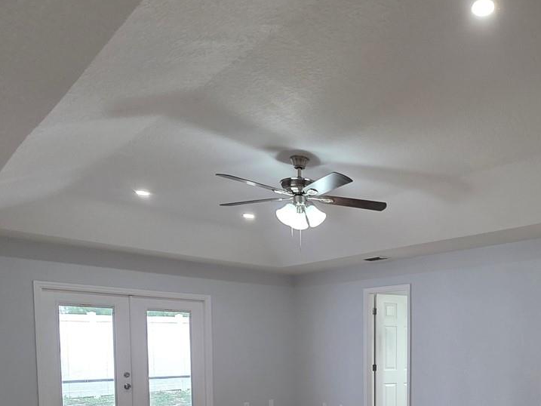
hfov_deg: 57.7
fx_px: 453
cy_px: 376
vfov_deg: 43.5
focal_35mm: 29
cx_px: 422
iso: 200
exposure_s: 1/120
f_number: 1.9
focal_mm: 2.2
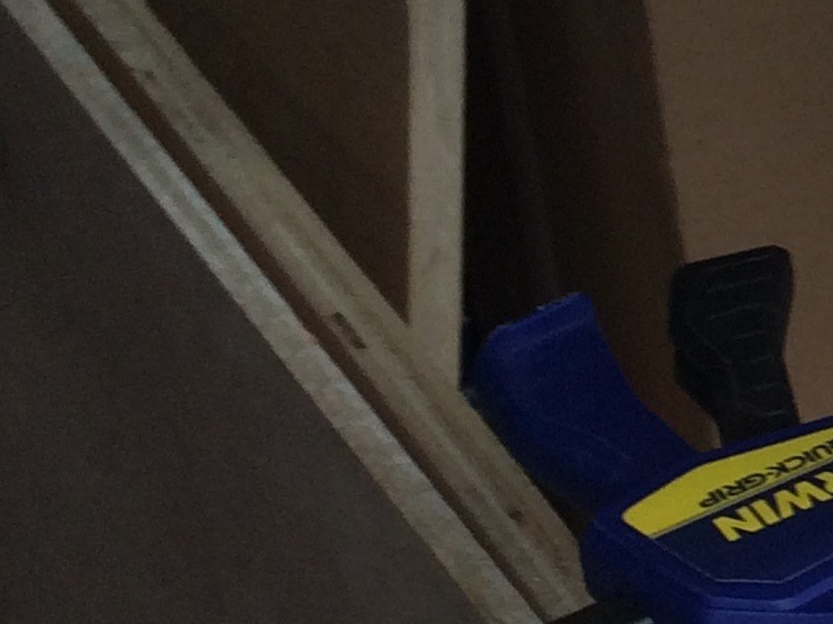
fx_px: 3585
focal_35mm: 149
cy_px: 29
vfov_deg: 9.9
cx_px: 1743
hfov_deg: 11.7
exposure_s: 1/180
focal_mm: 4.15
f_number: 2.2
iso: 32
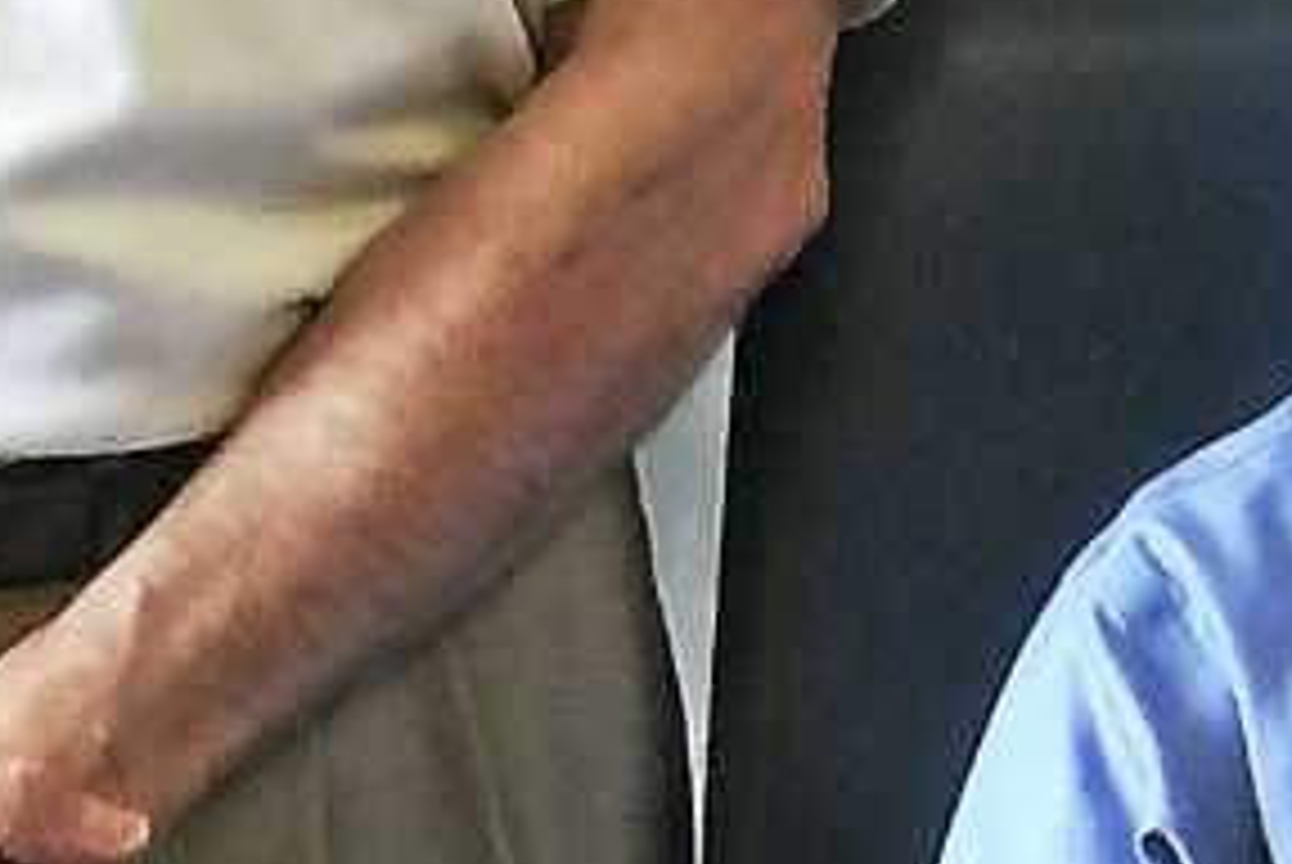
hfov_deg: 8.7
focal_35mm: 215
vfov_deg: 6.3
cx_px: 3070
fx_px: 7724
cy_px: -540
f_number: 2.2
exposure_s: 1/15
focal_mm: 4.15
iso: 40
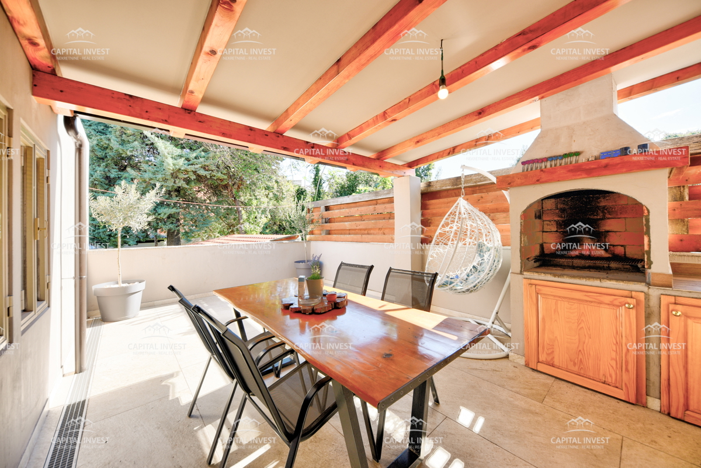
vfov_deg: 90.0
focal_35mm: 12
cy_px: 234
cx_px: 350
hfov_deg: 112.6
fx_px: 234
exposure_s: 1/160
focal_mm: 12
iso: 100
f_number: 6.3
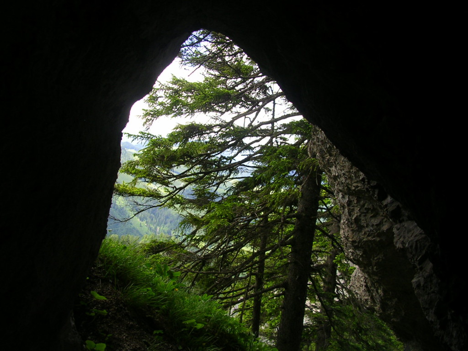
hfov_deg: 49.0
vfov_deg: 37.7
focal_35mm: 38
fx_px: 514
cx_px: 234
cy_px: 176
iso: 50
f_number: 2.8
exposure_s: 1/210
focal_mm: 5.8
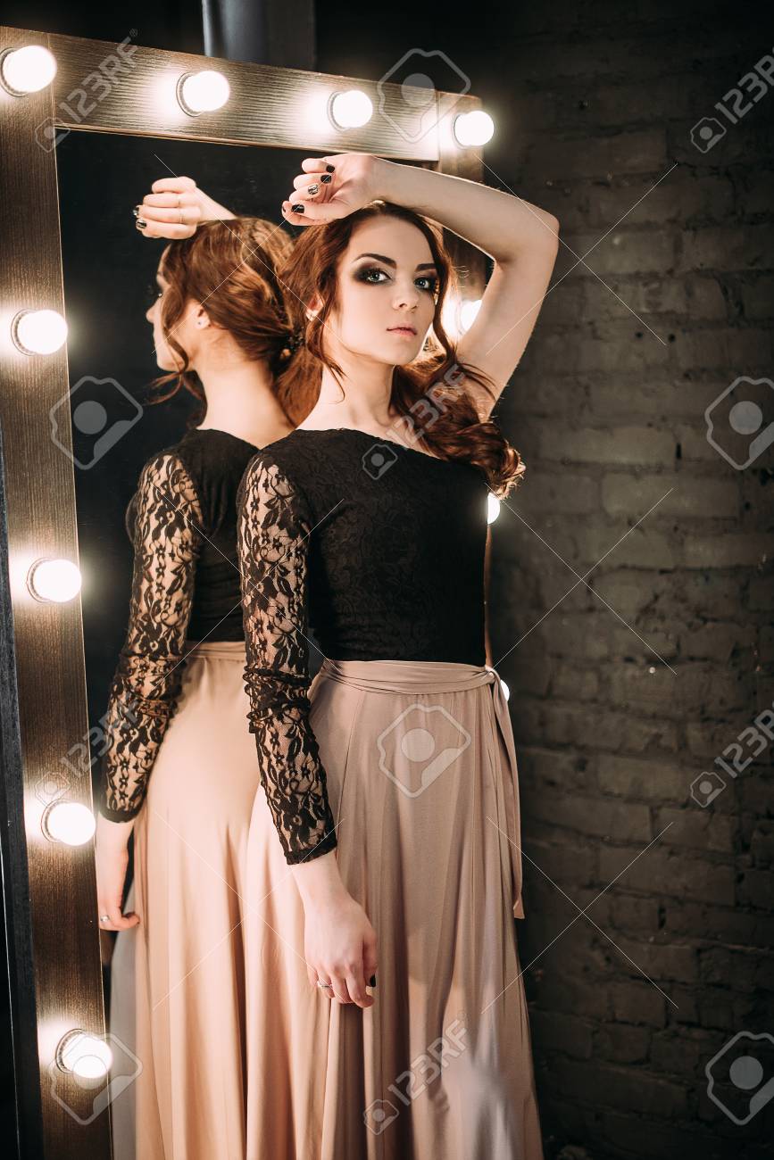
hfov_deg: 27.0
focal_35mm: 50
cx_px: 387
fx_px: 1612
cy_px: 580
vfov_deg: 39.6
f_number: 1.6
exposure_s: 1/160
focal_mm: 50
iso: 400
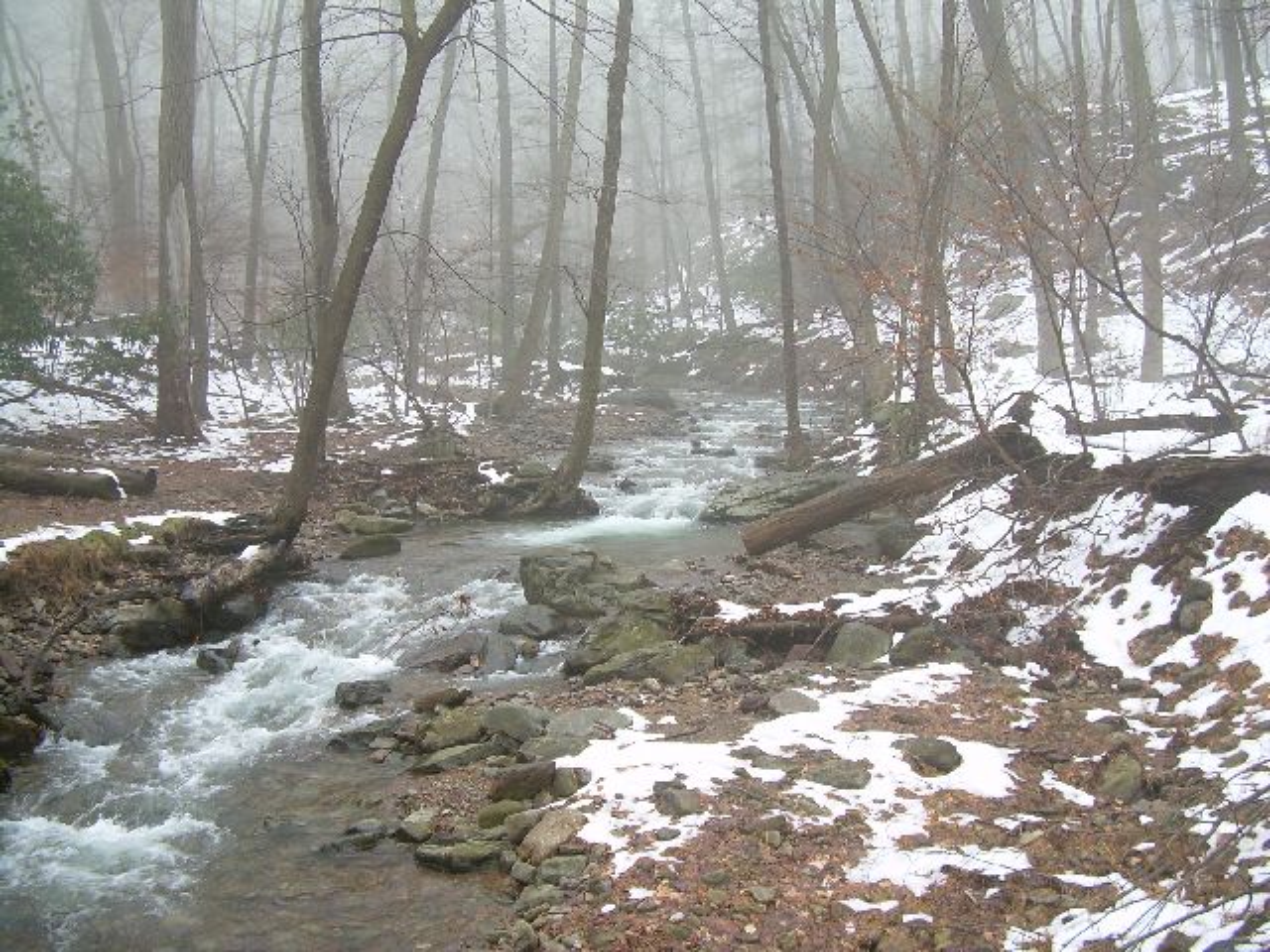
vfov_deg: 37.7
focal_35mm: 38
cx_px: 635
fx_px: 1394
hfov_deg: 49.0
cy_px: 476
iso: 50
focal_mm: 6.3
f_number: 2.8
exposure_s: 1/65.4
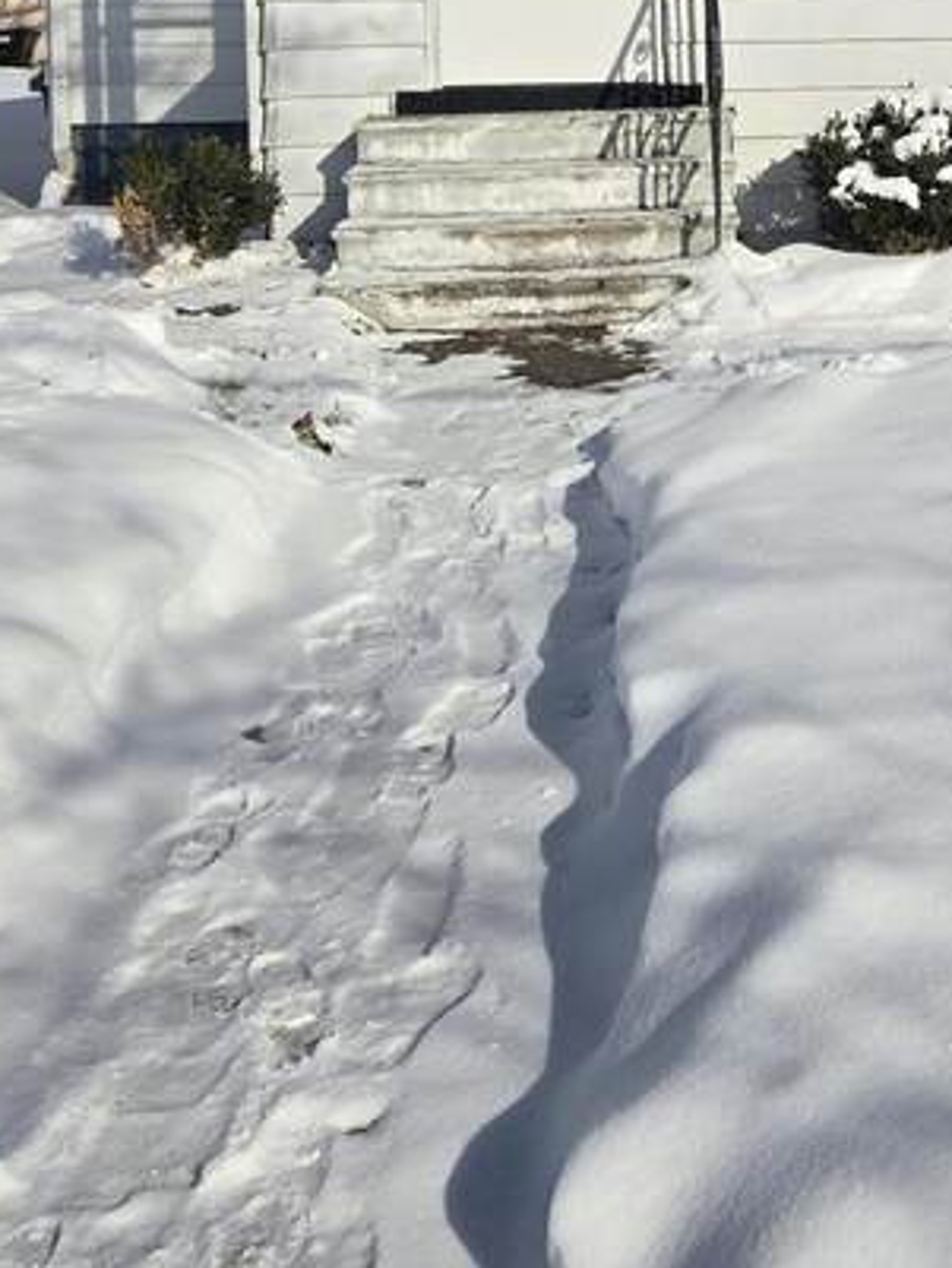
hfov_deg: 26.0
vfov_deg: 33.0
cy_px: 108
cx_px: 797
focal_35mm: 55
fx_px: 2016
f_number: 1.8
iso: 25
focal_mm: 5.4
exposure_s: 1/3967
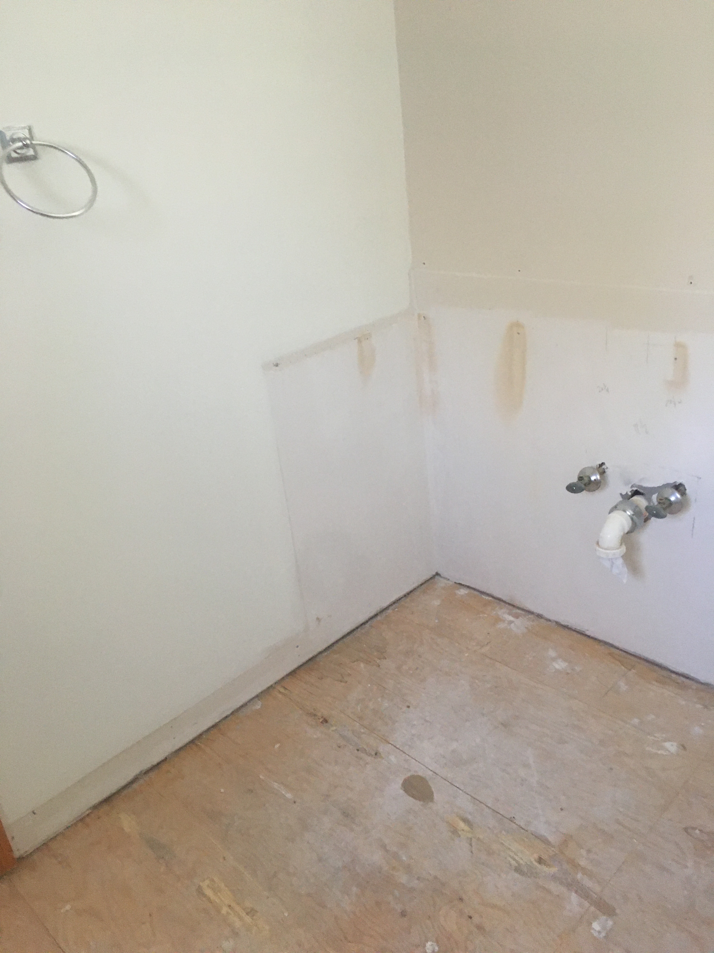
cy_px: 476
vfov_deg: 61.7
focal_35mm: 29
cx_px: 357
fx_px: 798
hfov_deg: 48.2
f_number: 2.2
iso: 160
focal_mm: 4.15
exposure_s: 1/30
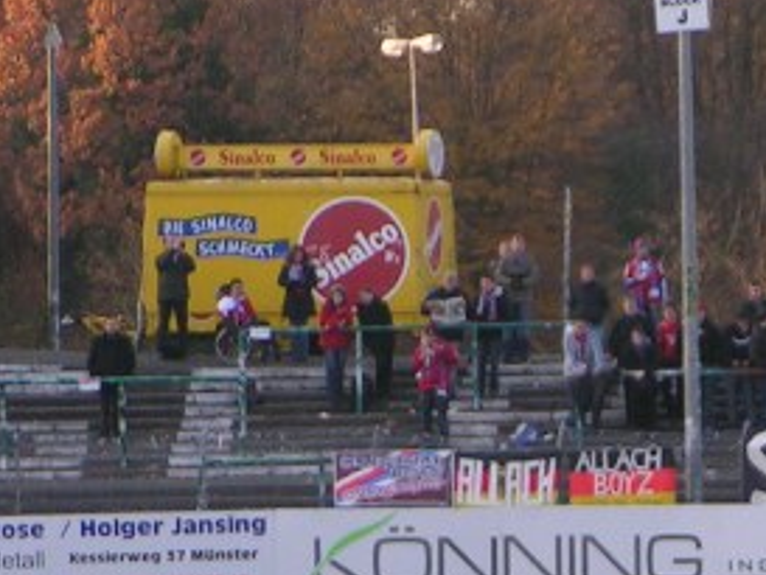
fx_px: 10648
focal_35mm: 481
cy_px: 760
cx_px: 932
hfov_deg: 4.1
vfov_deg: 3.1
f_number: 3.5
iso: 64
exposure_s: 1/200
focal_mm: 25.1
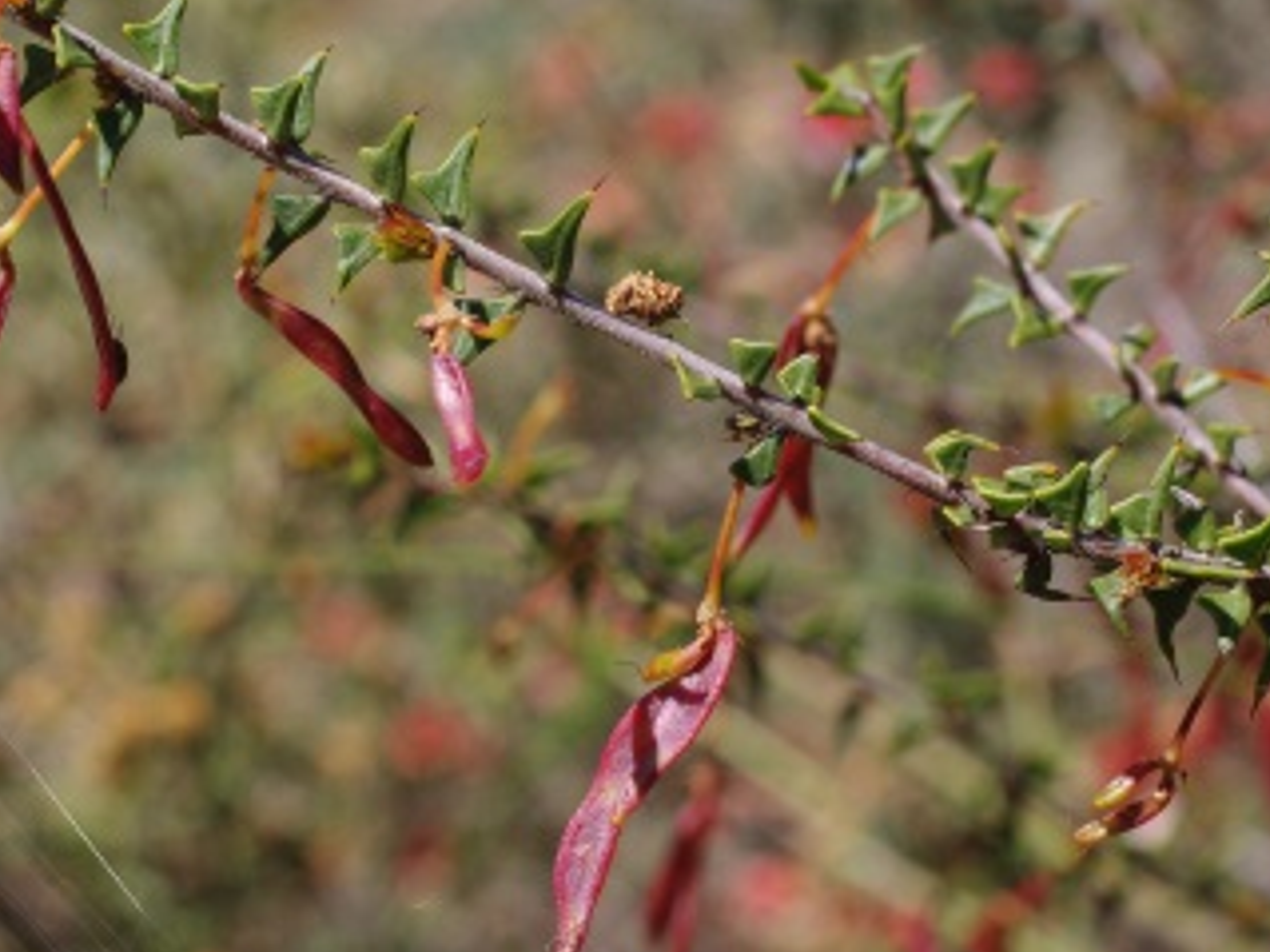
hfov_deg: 17.6
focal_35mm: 112
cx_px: 535
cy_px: 462
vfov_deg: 13.2
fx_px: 4108
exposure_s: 1/320
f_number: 11
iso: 400
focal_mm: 50
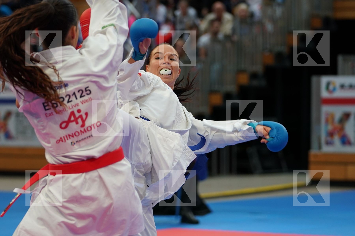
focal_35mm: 166
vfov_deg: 8.3
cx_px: 178
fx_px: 1637
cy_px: 118
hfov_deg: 12.4
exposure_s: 1/1000
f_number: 2.8
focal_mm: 111
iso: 1250
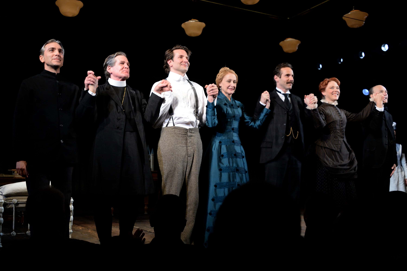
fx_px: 508
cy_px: 136
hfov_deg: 43.6
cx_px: 204
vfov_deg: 29.8
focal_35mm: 45
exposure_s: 1/250
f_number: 6.3
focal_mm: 45
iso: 3200
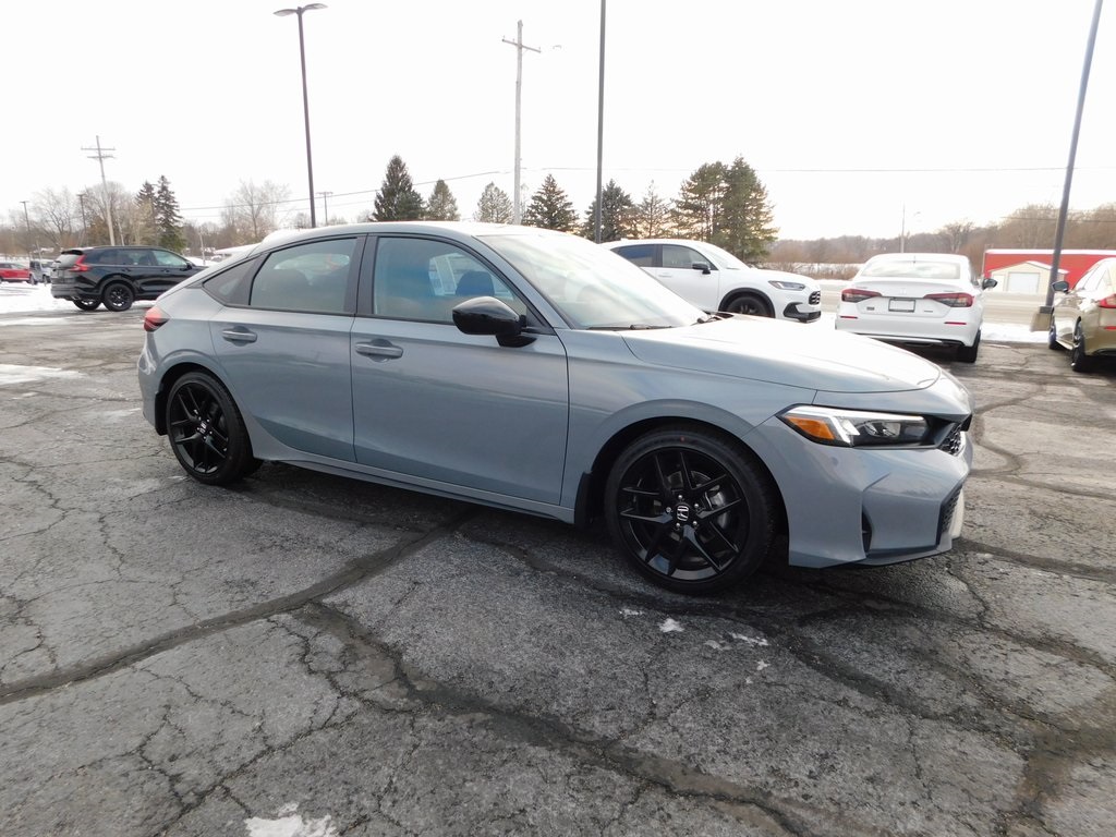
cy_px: 418
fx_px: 742
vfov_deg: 58.9
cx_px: 558
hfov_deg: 73.9
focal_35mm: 23
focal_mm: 4
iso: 125
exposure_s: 1/320
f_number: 3
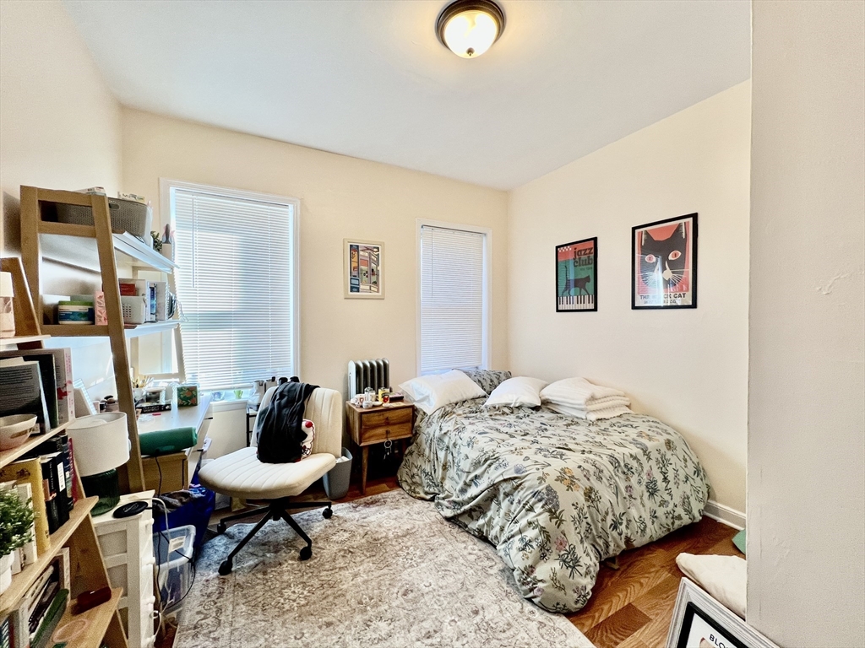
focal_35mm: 13
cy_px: 324
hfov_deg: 106.2
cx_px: 432
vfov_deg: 89.9
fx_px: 325
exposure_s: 1/120
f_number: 1.8
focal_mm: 1.57
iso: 100
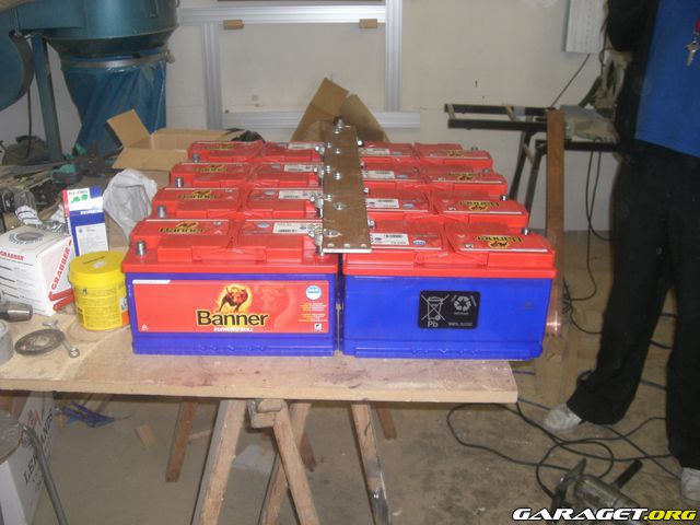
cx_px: 350
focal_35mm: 38
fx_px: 768
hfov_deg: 49.0
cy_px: 262
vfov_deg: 37.7
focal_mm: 6.2
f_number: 2.7
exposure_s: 1/60
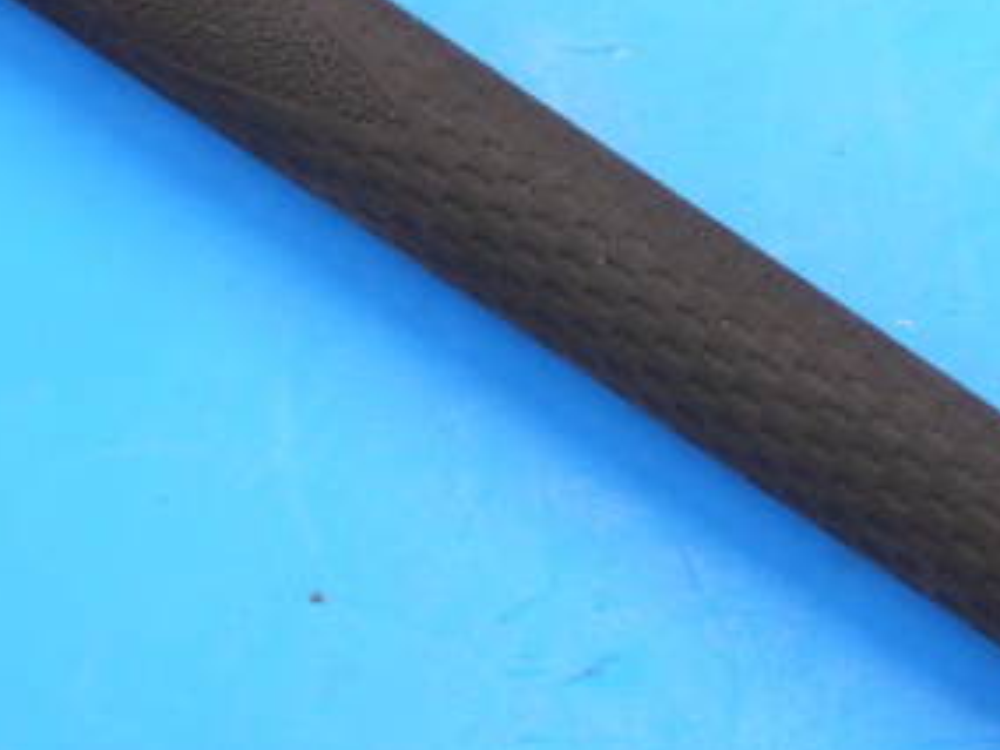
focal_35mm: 189
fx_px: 5460
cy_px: 236
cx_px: 704
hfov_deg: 10.5
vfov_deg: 7.9
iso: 800
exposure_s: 1/80
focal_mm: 42
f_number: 5.6
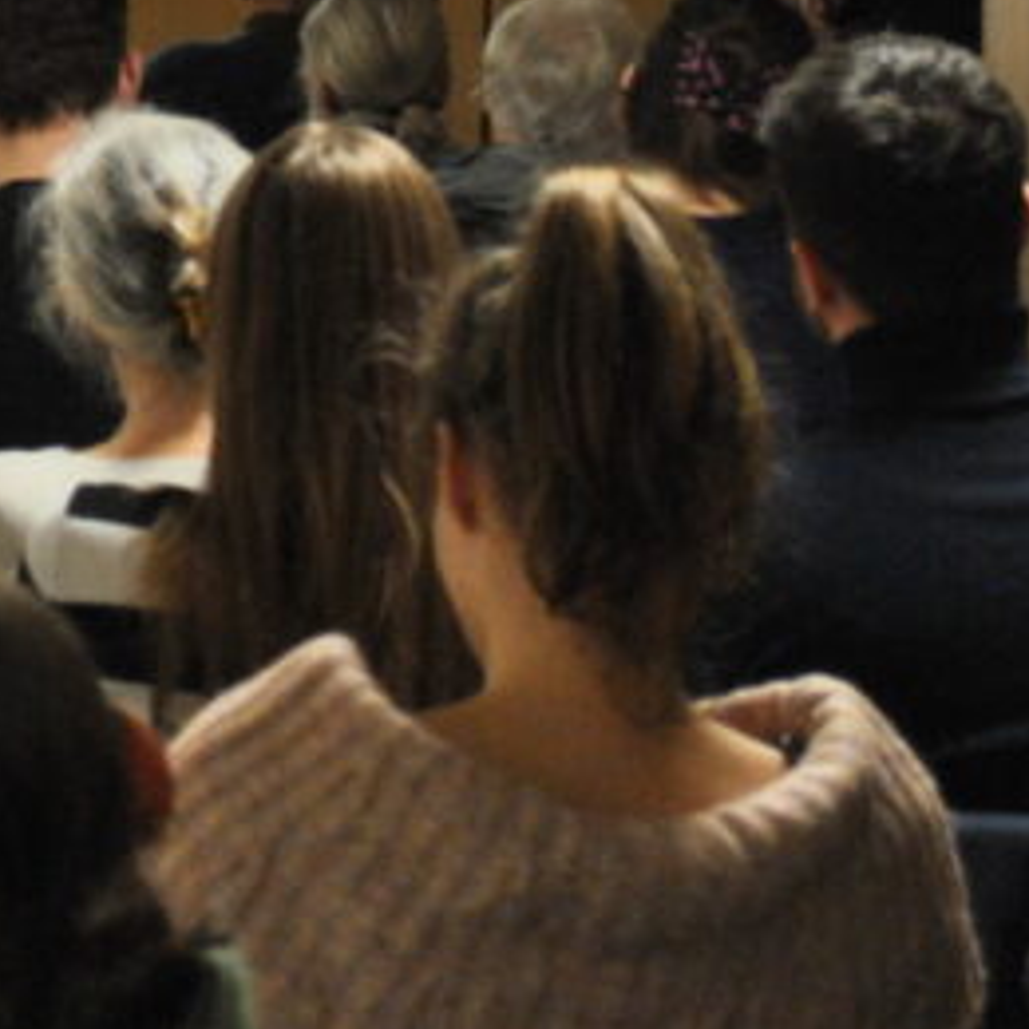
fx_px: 6760
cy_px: -323
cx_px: -475
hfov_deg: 8.5
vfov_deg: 8.6
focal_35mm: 201
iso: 720
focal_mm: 40
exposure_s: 1/30
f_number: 5.3
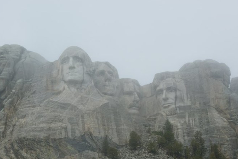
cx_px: 124
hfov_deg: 17.2
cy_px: 89
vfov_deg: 11.5
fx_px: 786
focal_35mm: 119
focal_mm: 70
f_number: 9
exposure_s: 1/400
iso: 100
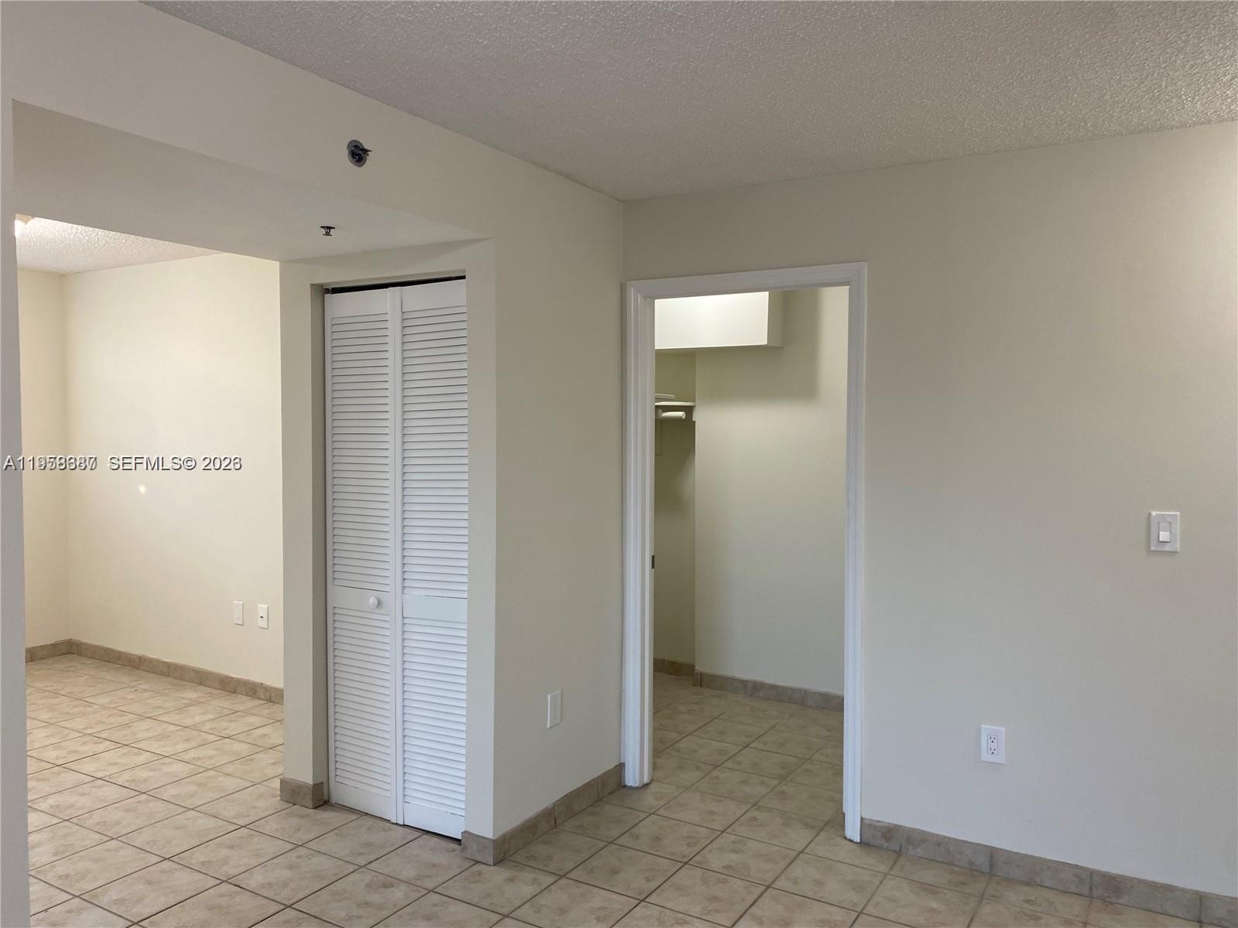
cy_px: 464
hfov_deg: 67.3
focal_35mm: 26
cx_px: 619
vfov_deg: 53.1
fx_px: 930
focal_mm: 4.25
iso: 64
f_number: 1.8
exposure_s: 1/60
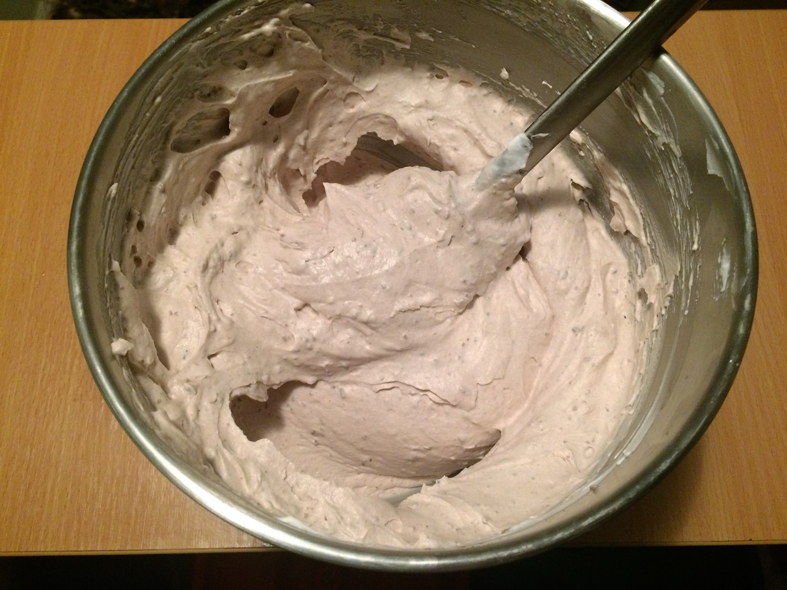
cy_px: 295
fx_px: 659
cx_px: 394
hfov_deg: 61.7
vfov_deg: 48.2
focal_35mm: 29
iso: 320
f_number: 2.2
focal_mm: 4.15
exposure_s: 1/33
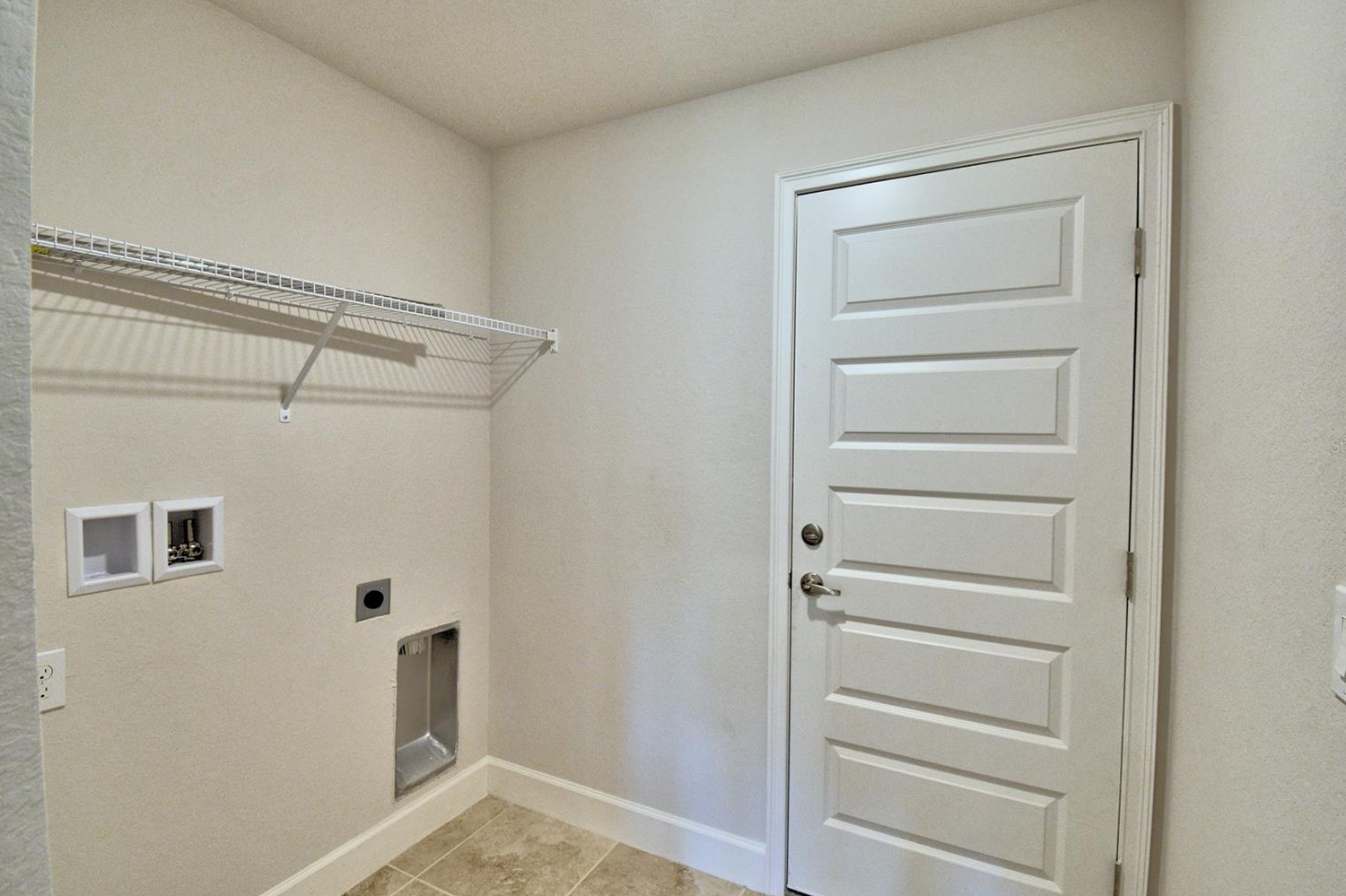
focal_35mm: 16
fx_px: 598
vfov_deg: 73.7
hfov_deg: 96.7
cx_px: 693
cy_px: 446
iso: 400
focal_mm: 10
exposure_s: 1/60
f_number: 4.5
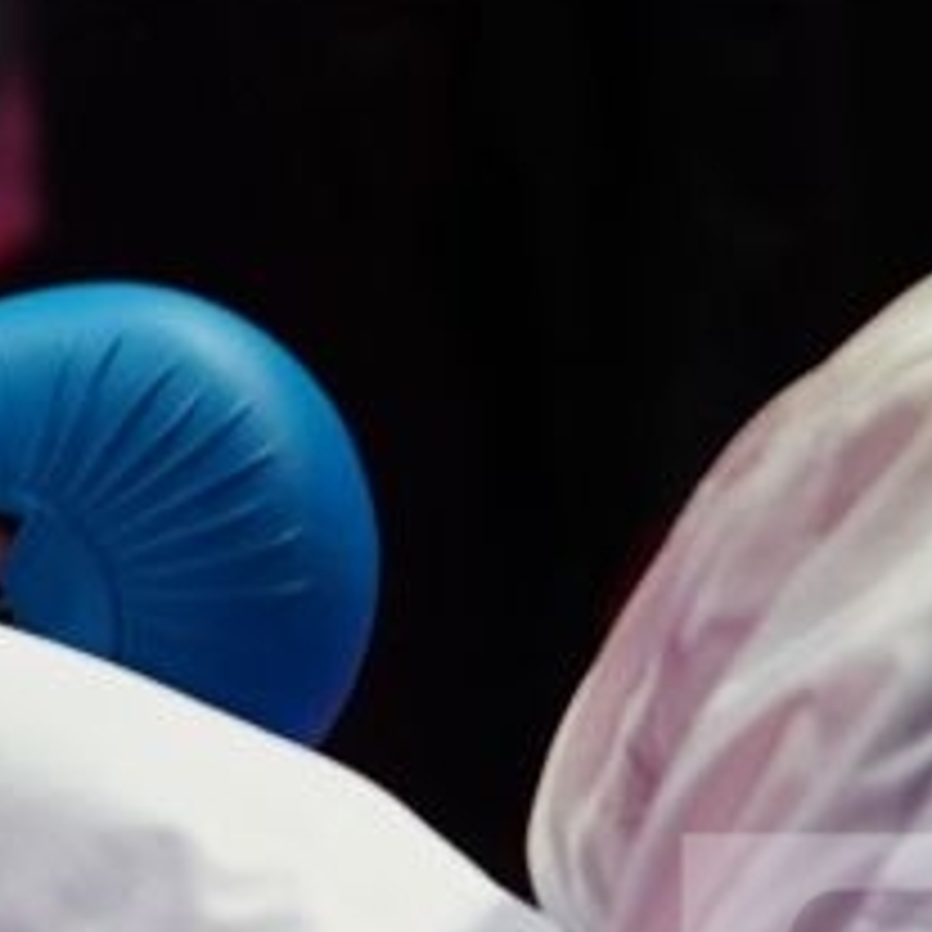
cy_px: -356
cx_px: -1950
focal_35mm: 1465
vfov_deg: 1.2
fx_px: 44625
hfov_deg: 1.2
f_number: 2.8
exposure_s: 1/1000
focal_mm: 198
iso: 1250
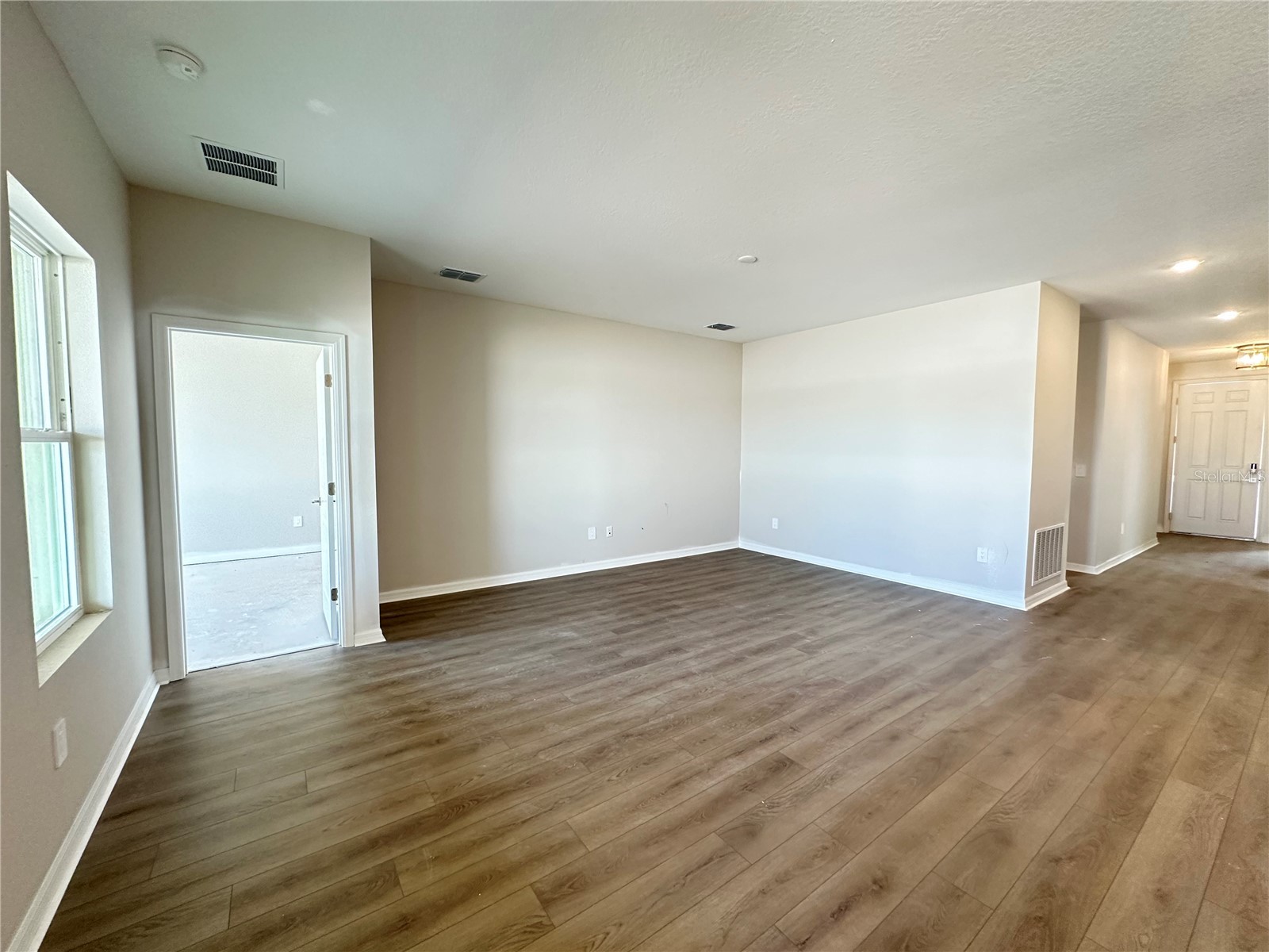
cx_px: 634
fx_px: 513
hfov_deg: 102.1
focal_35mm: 14
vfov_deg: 85.7
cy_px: 476
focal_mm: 2.22
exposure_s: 1/60
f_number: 2.2
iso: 320
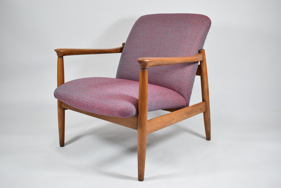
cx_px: 140
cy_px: 94
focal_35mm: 40
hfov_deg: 47.9
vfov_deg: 33.1
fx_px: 316
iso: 1000
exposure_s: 1/125
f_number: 4
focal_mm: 27
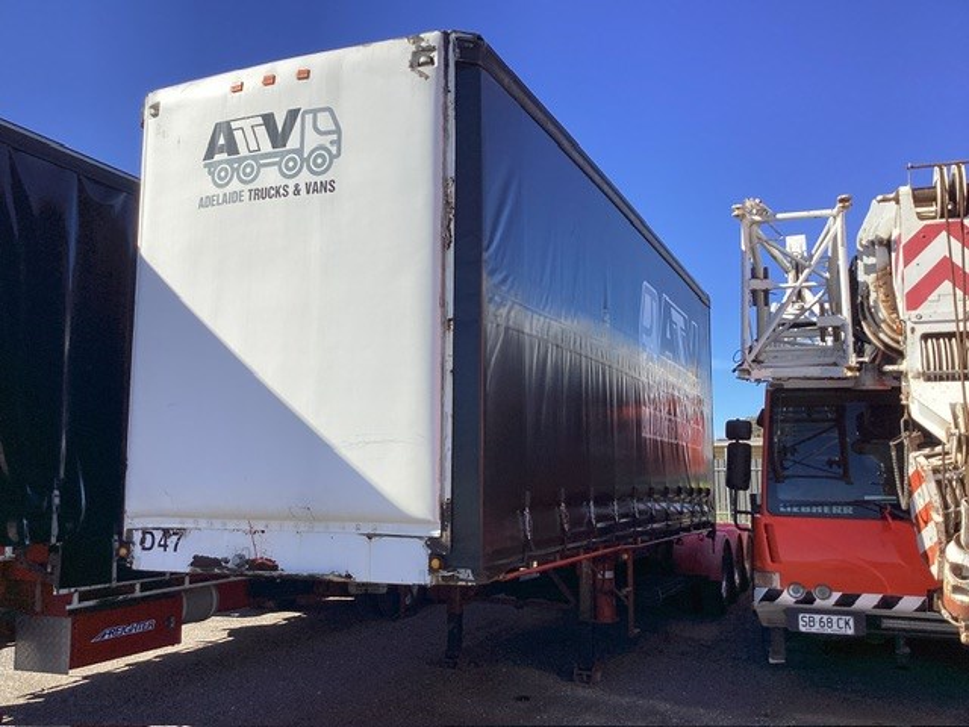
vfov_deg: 45.4
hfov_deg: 58.4
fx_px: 868
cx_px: 484
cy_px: 364
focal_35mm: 31
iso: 25
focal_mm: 3.3
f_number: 2.4
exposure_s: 1/1733
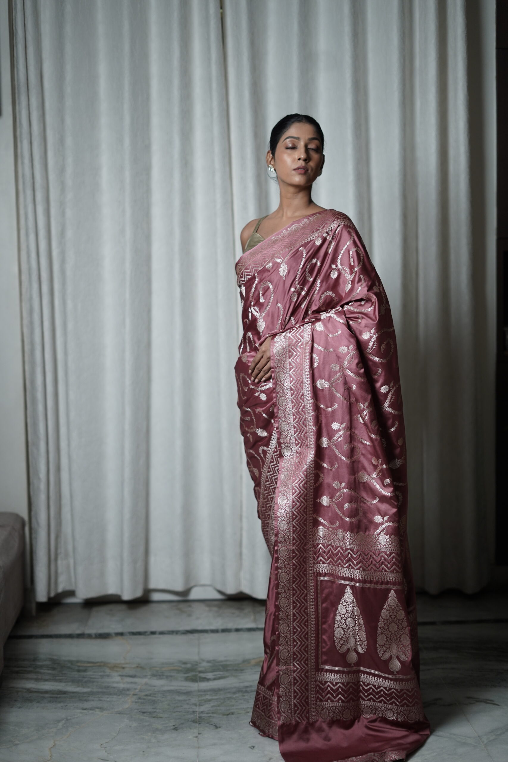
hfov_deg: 27.0
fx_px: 1058
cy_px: 381
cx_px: 254
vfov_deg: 39.6
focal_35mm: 50
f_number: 1.8
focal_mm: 50
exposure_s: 1/200
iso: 400
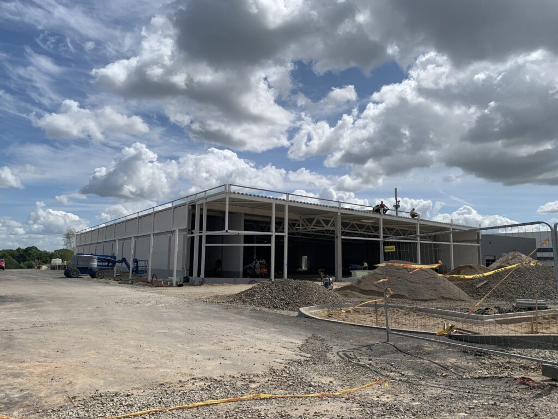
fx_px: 419
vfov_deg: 53.1
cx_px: 279
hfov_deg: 67.3
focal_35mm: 26
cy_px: 210
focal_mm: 4.25
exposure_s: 1/5405
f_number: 1.8
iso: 25
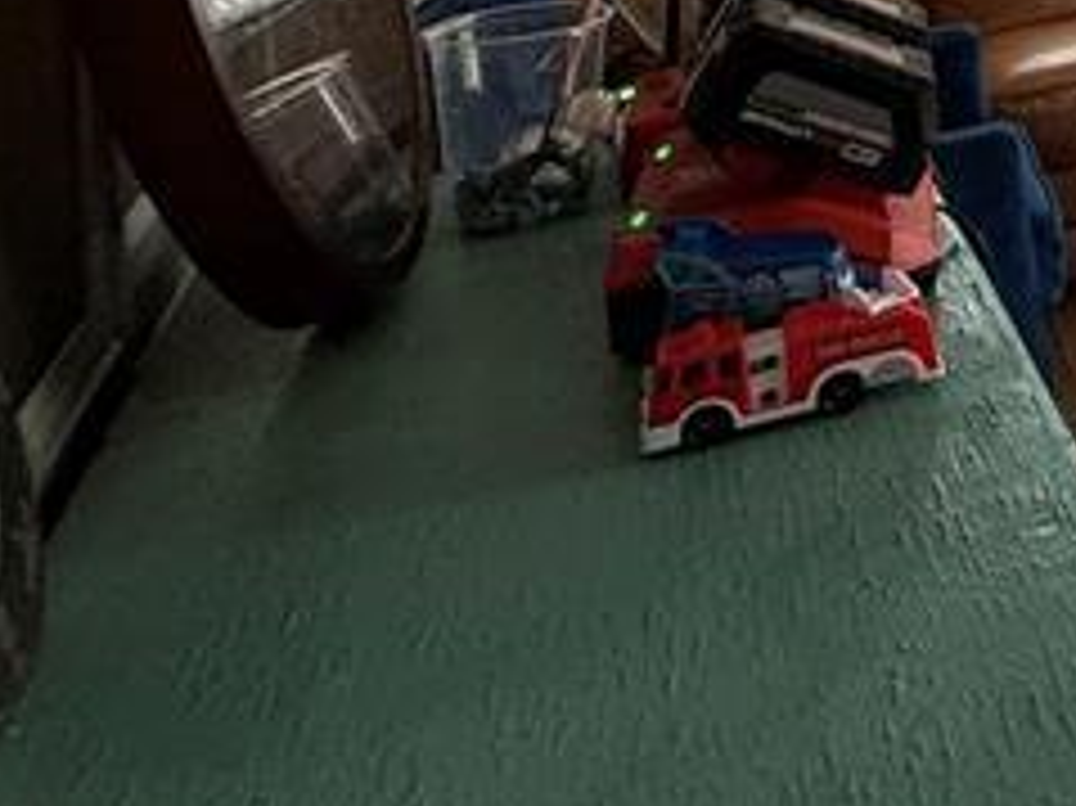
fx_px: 1864
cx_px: 1828
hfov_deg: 22.5
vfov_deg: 20.5
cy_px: -432
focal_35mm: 60
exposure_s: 1/60
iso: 200
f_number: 2.2
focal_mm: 2.22
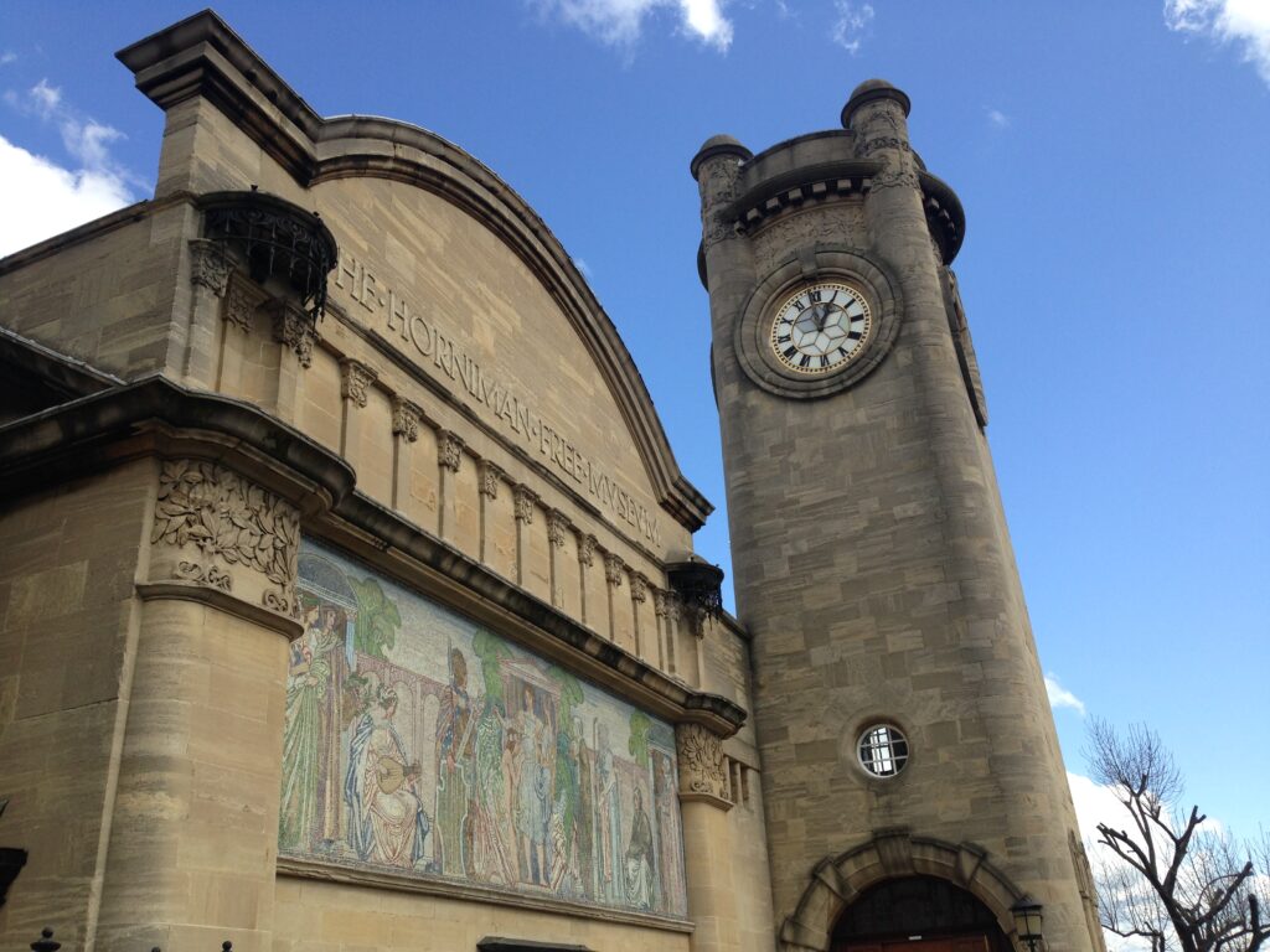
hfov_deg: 55.4
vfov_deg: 42.9
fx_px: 1211
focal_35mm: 33
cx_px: 635
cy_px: 476
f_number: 2.4
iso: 50
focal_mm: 4.12
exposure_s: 1/919
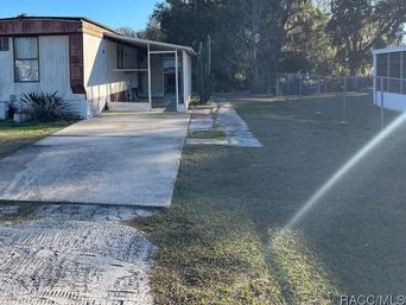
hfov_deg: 47.7
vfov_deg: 37.2
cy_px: 91
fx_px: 446
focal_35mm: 38
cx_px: 120
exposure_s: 1/1795
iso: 32
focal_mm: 4.2
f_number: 1.6
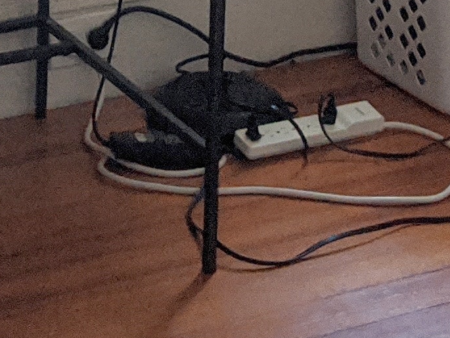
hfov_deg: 12.4
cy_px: -536
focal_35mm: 159
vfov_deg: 8.4
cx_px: 131
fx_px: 2067
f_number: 1.8
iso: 265
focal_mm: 4.44
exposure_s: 1/120
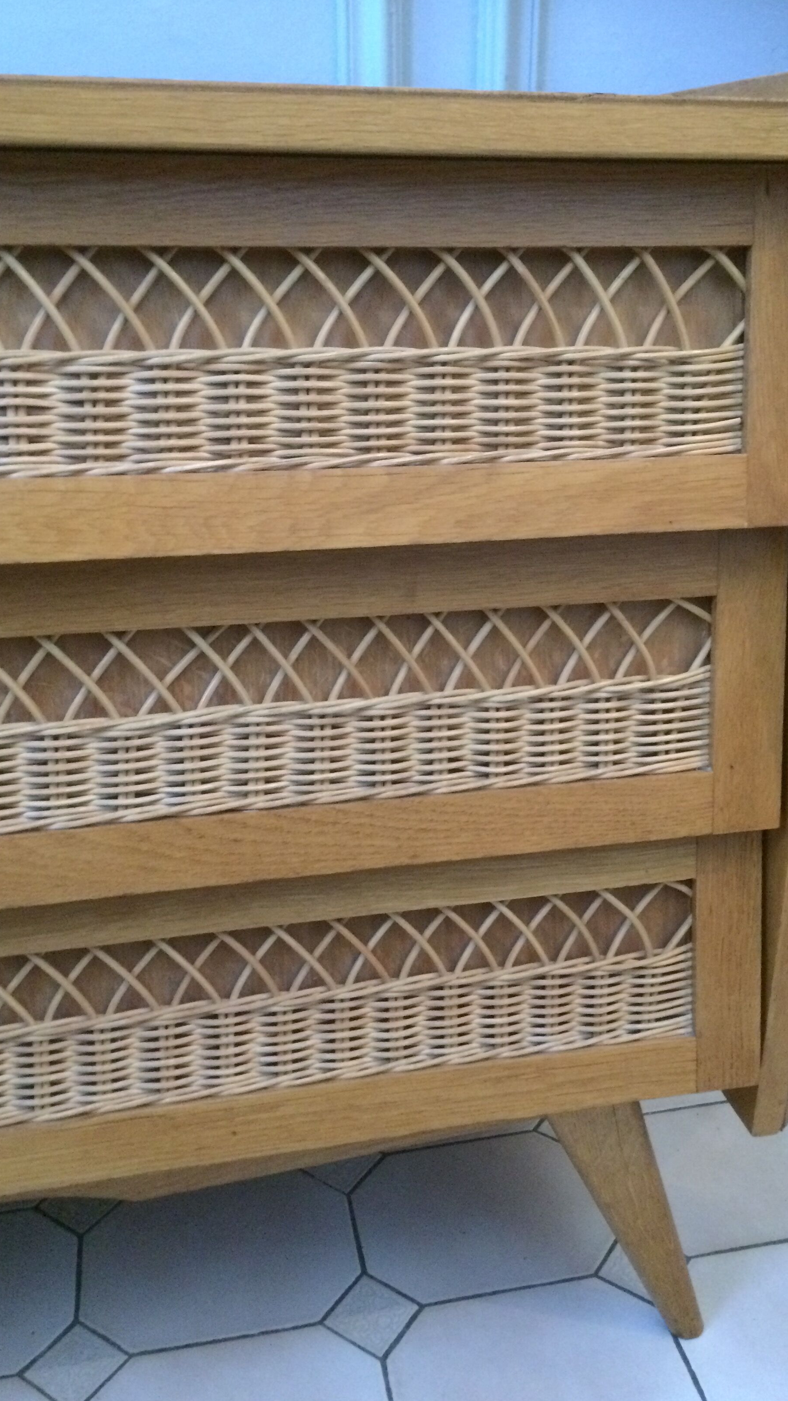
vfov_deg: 61.0
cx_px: 422
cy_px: 703
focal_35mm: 32
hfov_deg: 36.7
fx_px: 1189
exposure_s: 1/15
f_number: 2.2
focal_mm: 4.15
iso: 400
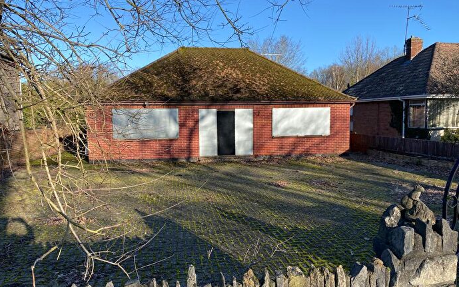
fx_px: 350
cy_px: 142
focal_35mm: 28
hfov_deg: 66.5
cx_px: 227
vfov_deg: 44.6
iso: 32
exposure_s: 1/1218
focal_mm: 4.25
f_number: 1.8
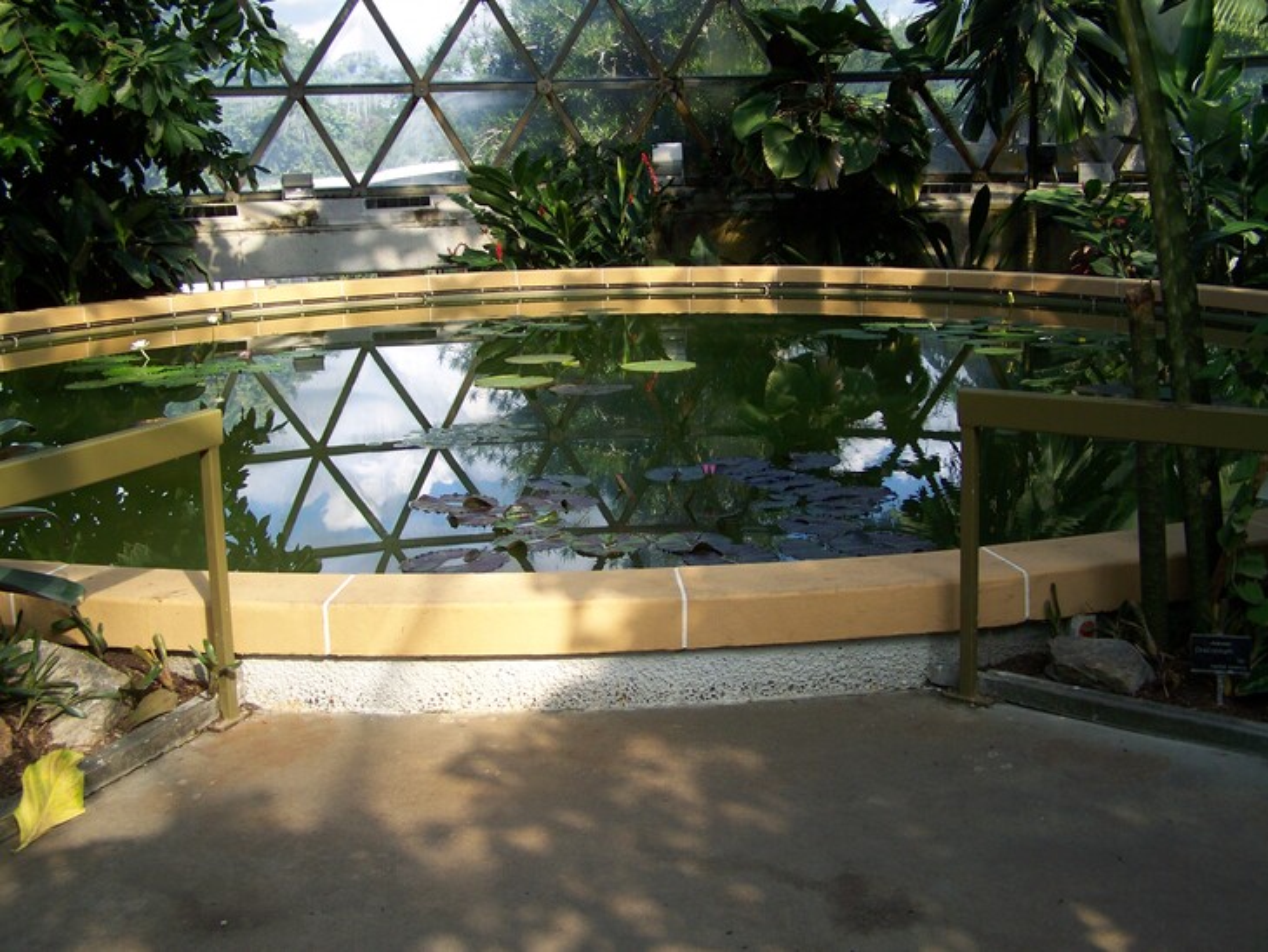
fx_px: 1392
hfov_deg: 49.0
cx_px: 634
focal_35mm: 38
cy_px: 476
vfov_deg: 37.7
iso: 64
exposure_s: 1/160
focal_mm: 6.3
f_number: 2.8
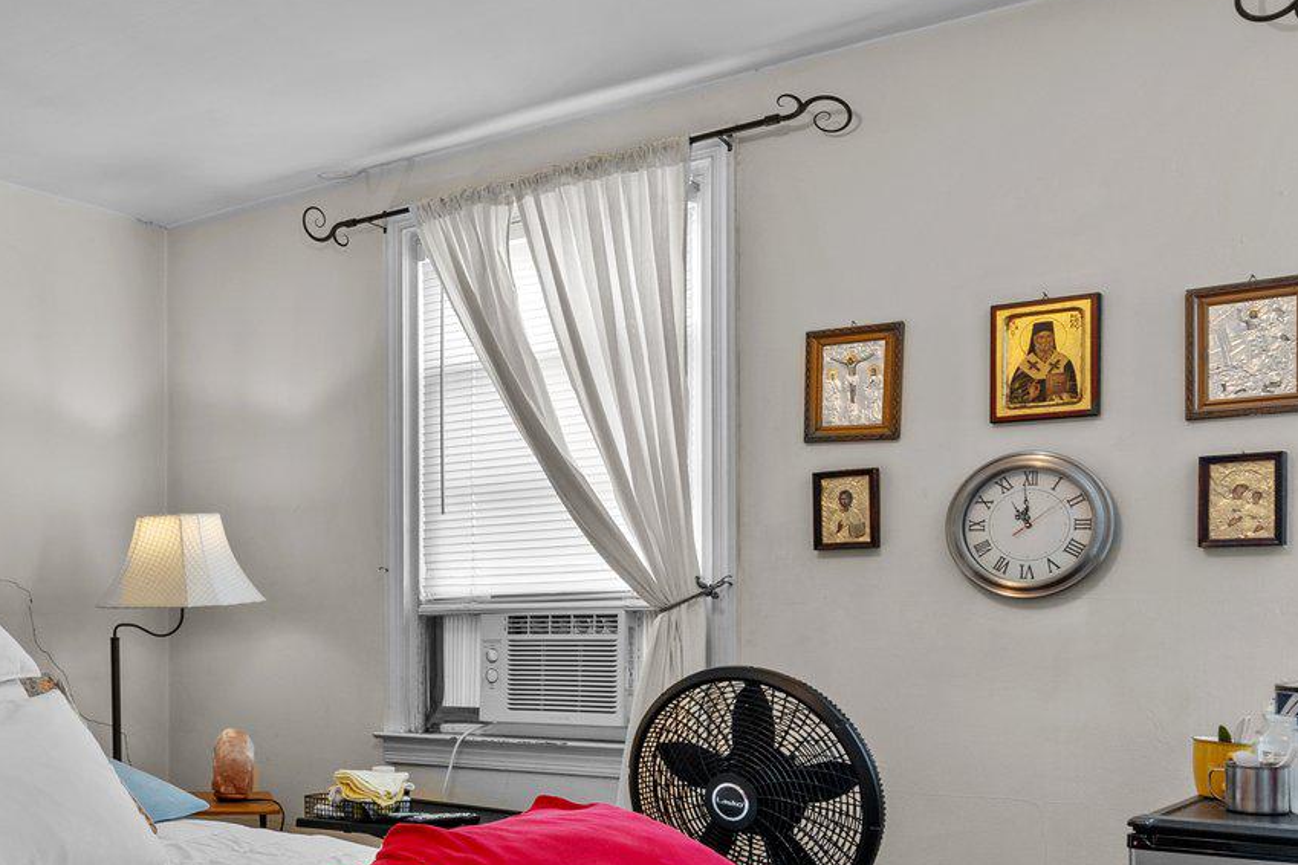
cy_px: 653
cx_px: 131
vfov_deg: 32.0
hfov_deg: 43.4
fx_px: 1478
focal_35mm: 41
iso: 400
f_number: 8
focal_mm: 17
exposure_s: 1/10
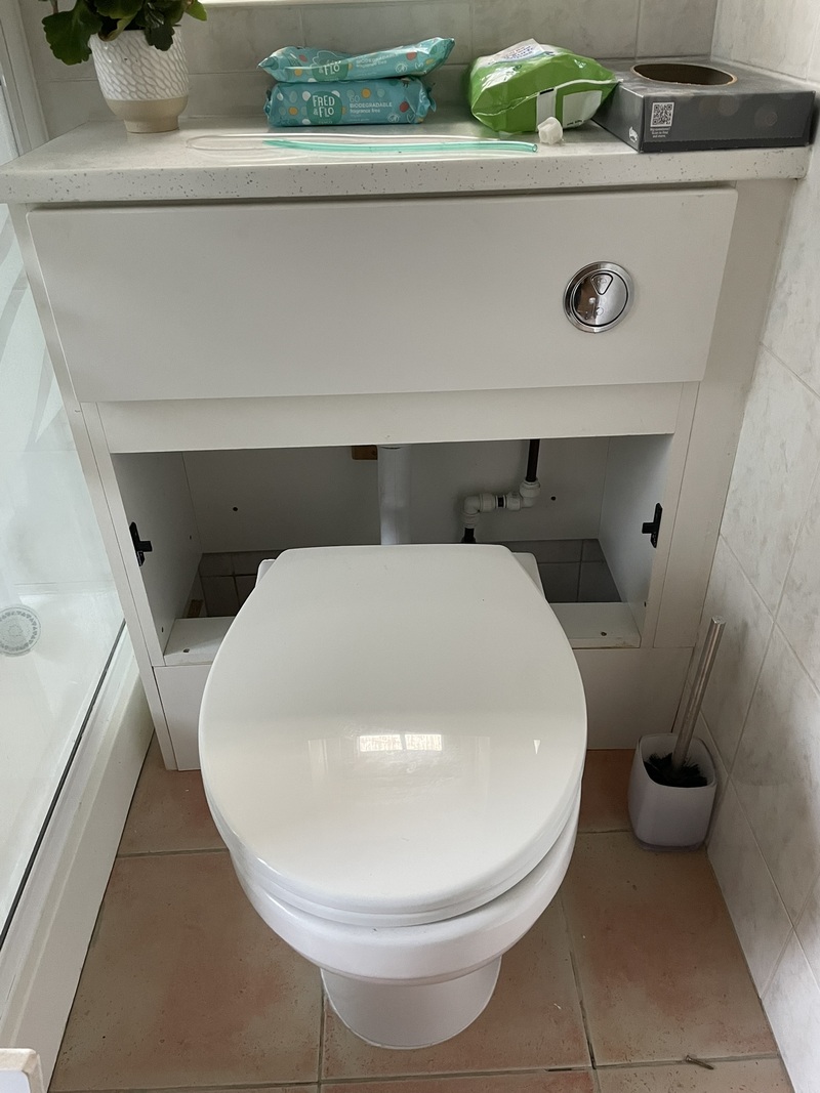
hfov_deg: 53.1
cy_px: 546
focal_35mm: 26
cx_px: 410
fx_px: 821
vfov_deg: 67.3
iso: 500
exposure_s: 1/60
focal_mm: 4.2
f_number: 1.6
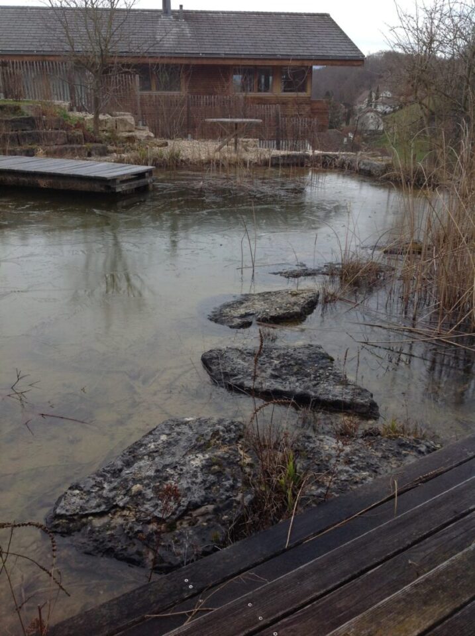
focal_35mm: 35
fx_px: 642
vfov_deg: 52.7
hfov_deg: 40.6
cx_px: 238
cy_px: 318
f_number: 2.4
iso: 50
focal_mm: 4.28
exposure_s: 1/214
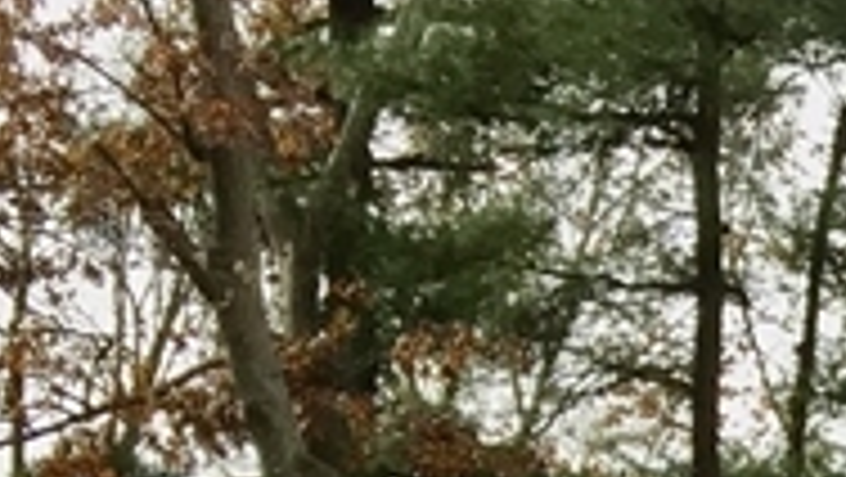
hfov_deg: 10.3
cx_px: 2214
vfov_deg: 6.4
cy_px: 1472
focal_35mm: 172
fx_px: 3861
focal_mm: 4.15
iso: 32
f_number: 2.2
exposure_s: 1/638
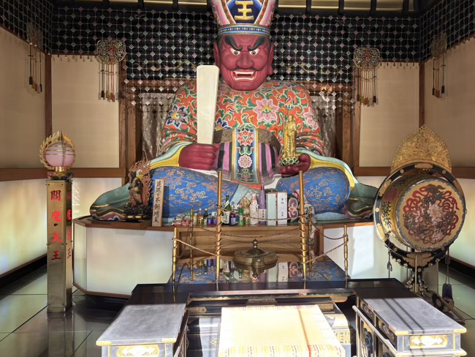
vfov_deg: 49.7
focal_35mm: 28
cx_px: 254
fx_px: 384
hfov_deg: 63.4
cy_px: 168
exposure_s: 1/121
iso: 64
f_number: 1.6
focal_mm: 5.96
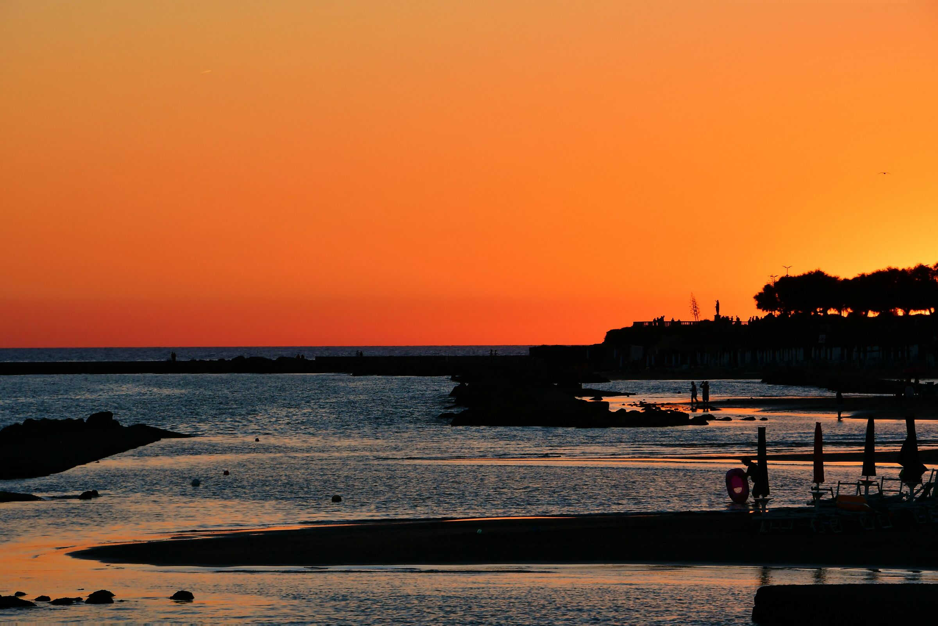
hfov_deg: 11.4
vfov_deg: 7.6
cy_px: 313
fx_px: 4690
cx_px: 469
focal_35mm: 180
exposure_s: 1/125
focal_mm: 120
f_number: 11
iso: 110
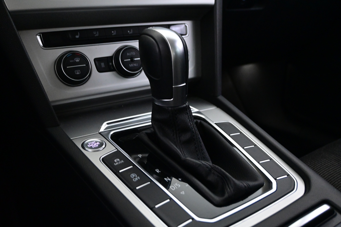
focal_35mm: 34
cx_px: 170
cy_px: 114
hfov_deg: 55.1
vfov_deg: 38.4
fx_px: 327
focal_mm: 23
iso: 4000
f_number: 4.2
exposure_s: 1/40
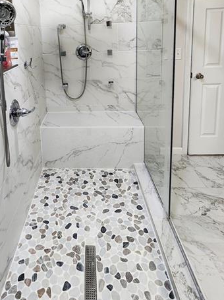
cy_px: 66
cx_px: 70
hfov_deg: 59.3
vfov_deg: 70.0
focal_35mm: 22
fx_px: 190
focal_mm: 2.2
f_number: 2.2
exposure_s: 1/60.2
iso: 160
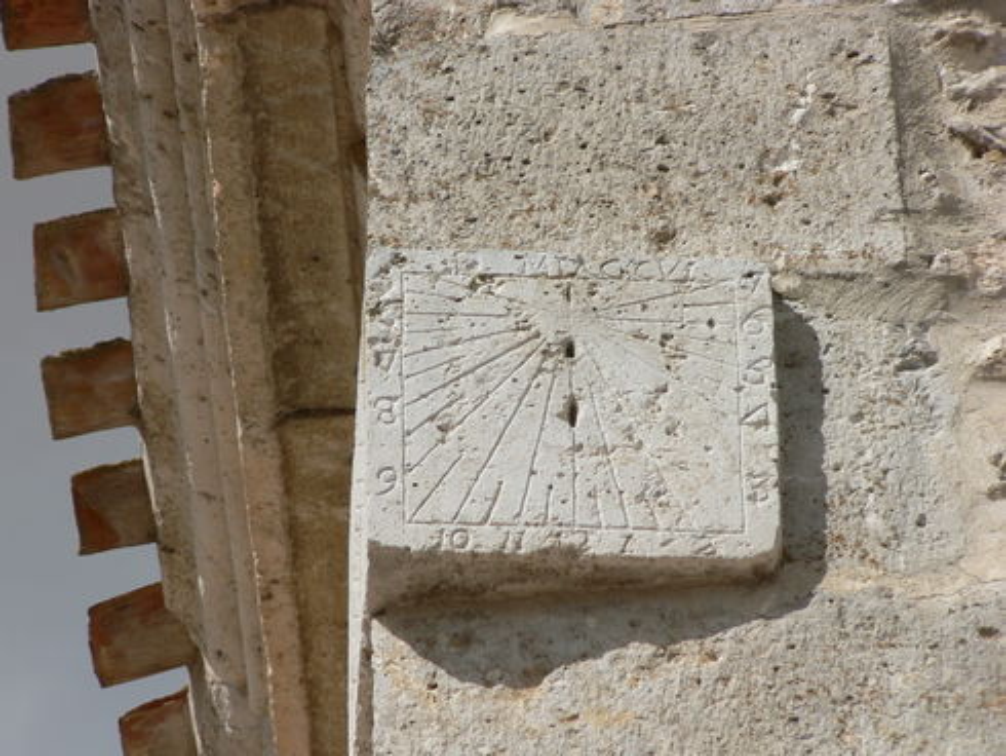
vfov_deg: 4.9
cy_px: 378
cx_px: 503
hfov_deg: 6.5
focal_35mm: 306
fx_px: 8897
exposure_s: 1/800
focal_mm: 52.5
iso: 64
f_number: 5.6
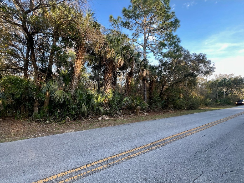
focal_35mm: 13
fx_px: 92
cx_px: 122
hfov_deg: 106.2
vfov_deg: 89.9
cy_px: 92
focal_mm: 1.57
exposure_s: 1/99
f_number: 1.8
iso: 50
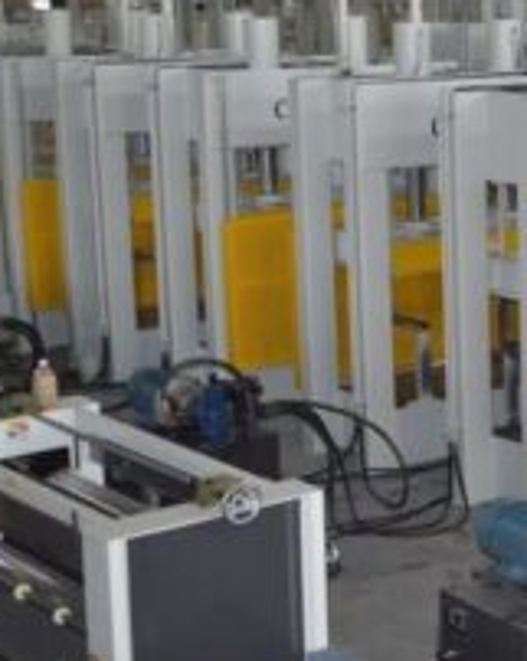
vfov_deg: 28.2
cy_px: 232
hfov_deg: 20.3
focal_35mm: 67
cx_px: 736
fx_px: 1309
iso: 400
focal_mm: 20
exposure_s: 1/60
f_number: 4
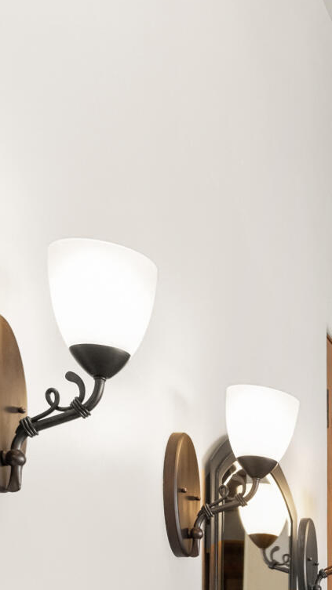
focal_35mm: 71
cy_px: 737
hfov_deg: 14.4
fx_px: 1112
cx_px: 649
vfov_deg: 26.0
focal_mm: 17
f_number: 7.1
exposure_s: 1/15
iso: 500
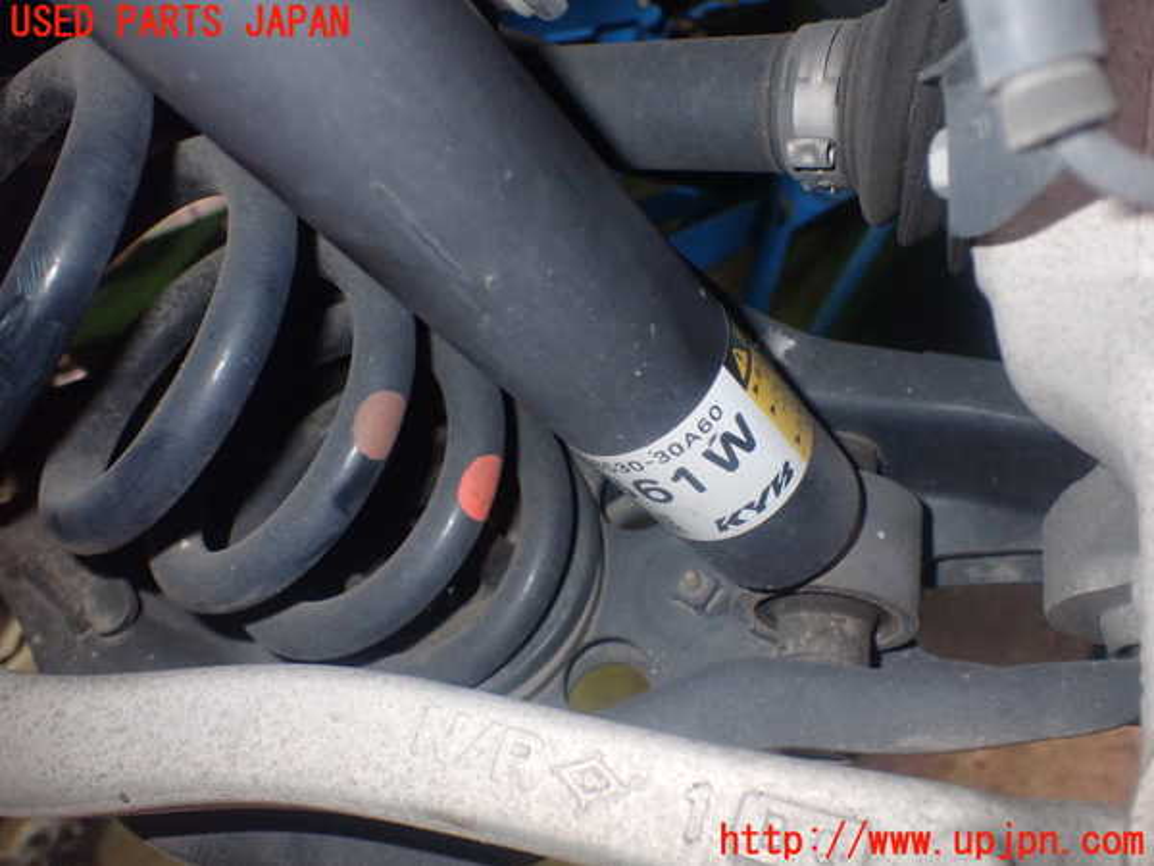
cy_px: 433
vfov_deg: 46.8
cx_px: 577
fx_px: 1000
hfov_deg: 60.0
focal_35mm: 30
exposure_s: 1/30
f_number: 6.3
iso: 800
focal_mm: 5.4
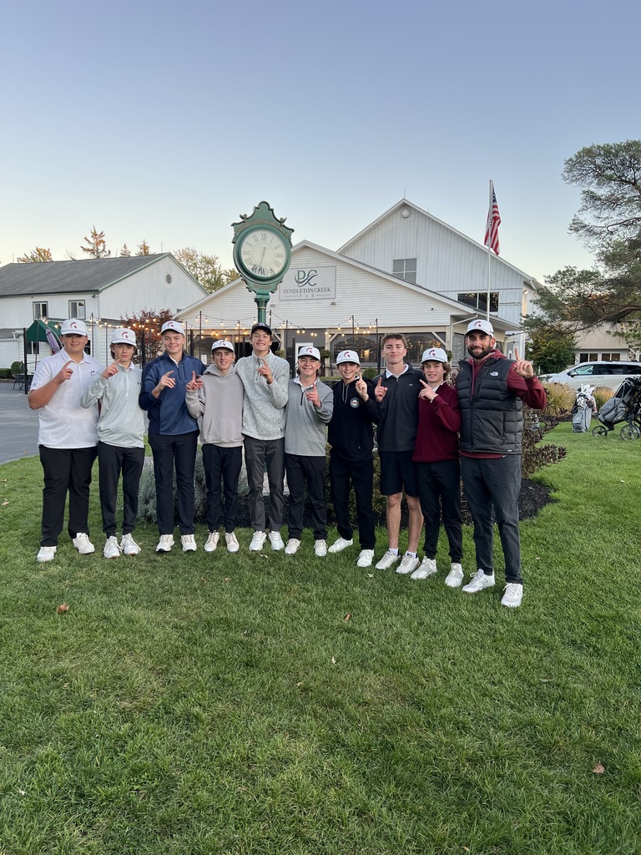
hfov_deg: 53.1
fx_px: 642
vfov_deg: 67.3
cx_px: 320
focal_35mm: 26
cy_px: 428
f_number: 1.5
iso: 32
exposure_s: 1/150
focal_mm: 5.7
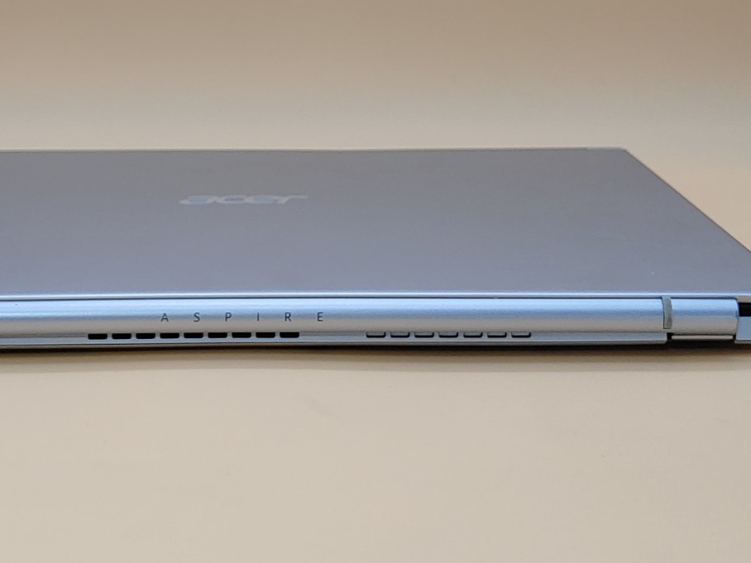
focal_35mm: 65
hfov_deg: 29.6
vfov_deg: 22.3
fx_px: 1410
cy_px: 120
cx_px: 237
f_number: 1.8
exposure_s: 1/111
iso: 50
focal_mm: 4.36
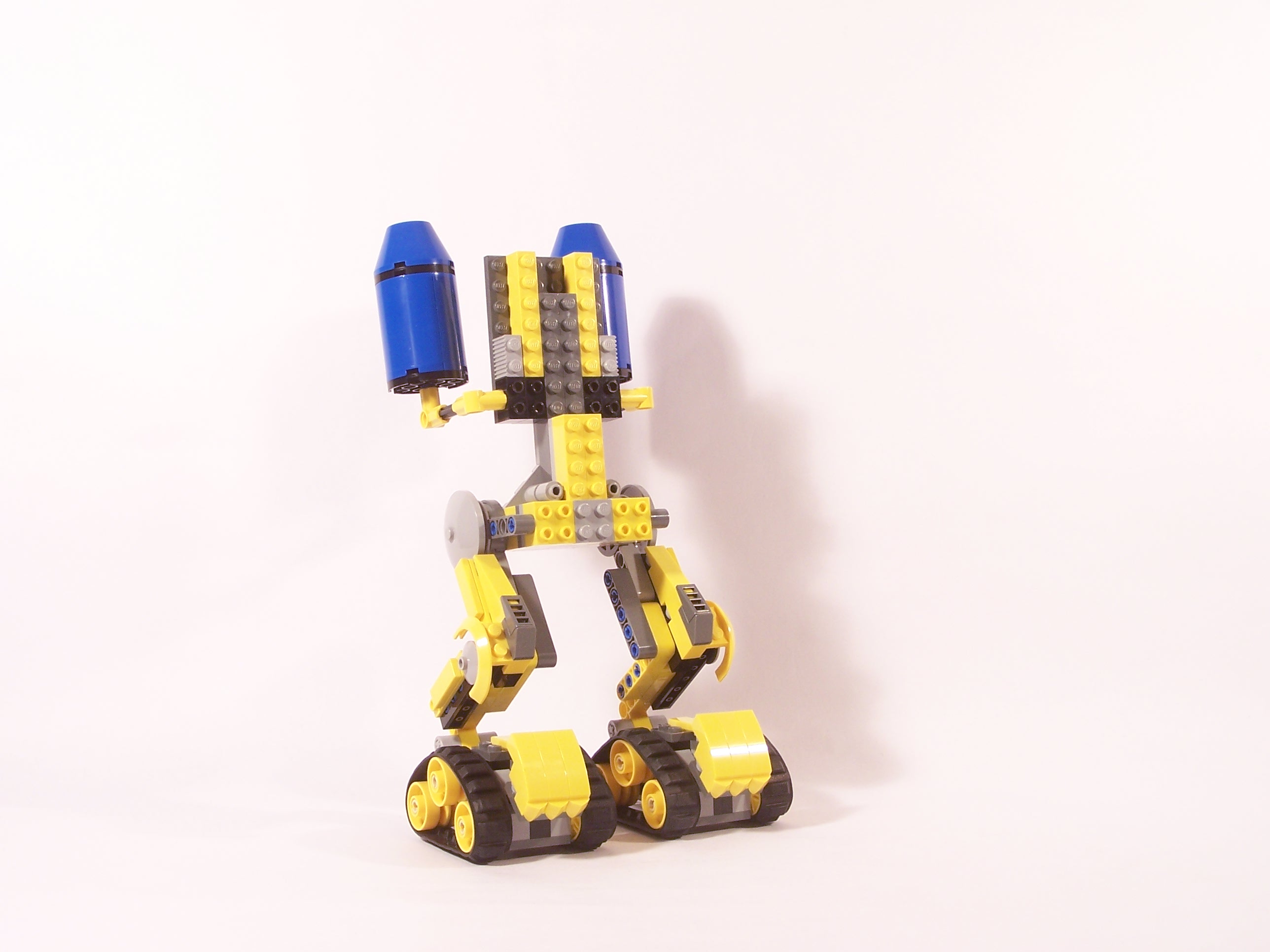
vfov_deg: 28.6
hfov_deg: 37.5
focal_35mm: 51
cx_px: 635
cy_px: 476
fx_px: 1871
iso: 100
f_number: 4
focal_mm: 8.5
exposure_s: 1/10
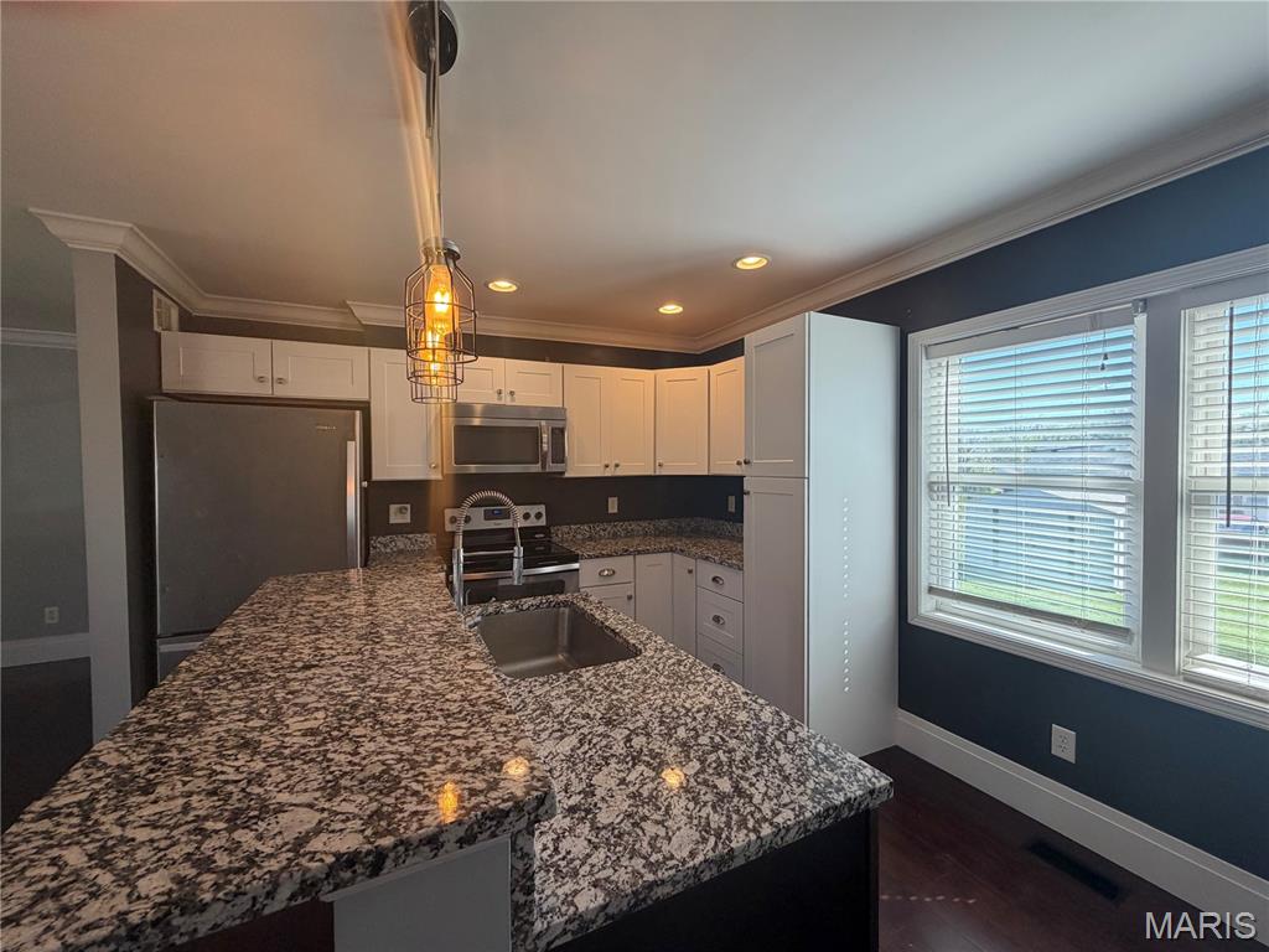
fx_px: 513
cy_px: 476
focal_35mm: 14
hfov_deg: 102.1
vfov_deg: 85.7
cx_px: 634
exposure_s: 1/120
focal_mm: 2.22
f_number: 2.2
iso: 125
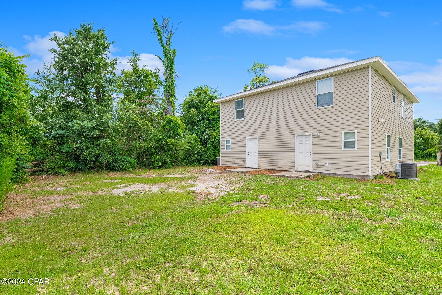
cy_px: 148
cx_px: 221
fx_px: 221
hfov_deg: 90.0
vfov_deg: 67.4
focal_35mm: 18
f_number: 9
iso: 500
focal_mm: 18
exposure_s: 1/60
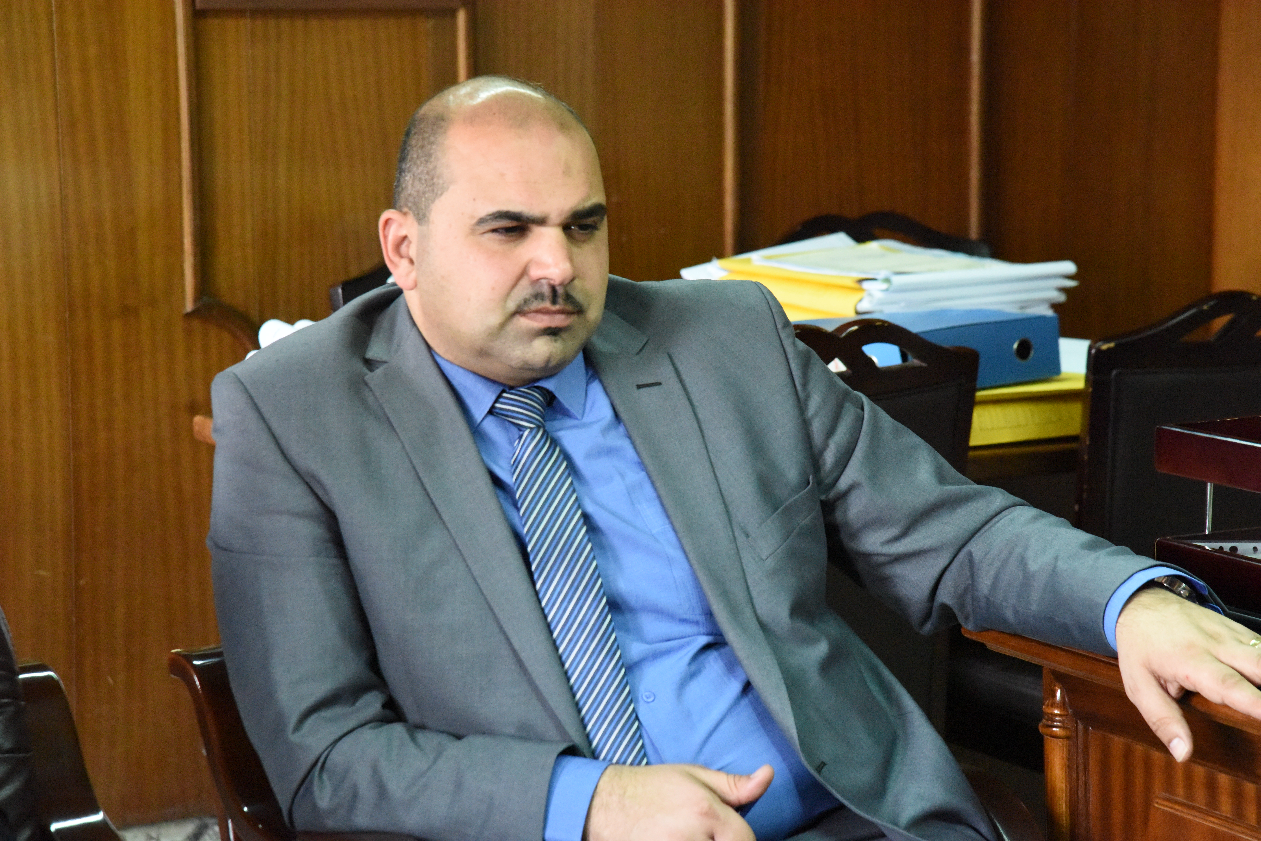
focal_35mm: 120
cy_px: 420
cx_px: 630
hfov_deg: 17.1
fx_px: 4204
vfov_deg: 11.4
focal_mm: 120
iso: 12800
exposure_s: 1/200
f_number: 7.1
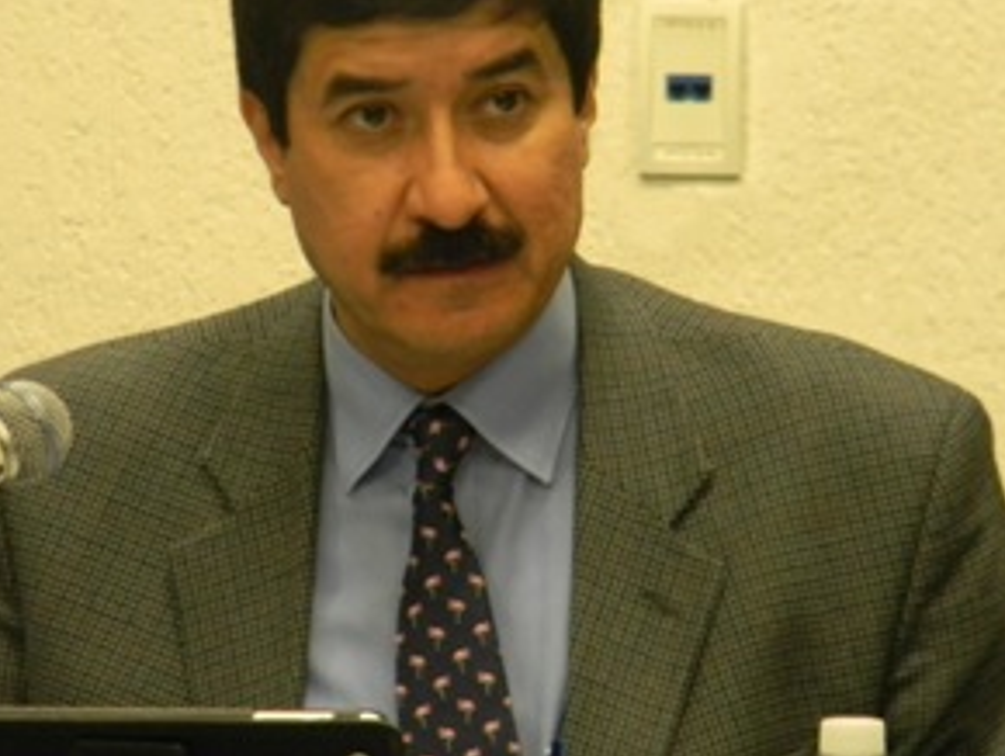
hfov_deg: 3.8
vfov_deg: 2.9
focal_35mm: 517
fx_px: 15022
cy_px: 409
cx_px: 402
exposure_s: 1/9.2
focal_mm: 60.7
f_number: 5.4
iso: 400
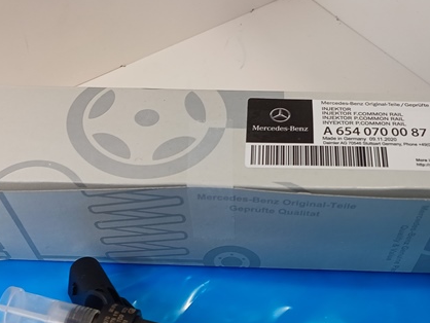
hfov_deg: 42.9
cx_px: 225
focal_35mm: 44
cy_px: 279
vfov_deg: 31.6
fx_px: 547
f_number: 1.8
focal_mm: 5.06
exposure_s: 1/50
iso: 50
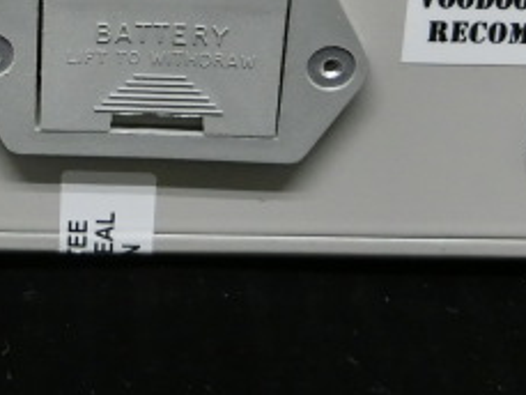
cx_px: 96
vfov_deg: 13.4
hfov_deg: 17.9
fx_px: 1657
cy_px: -7
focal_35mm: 109
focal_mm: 6.9
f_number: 4.1
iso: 320
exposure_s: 1/125
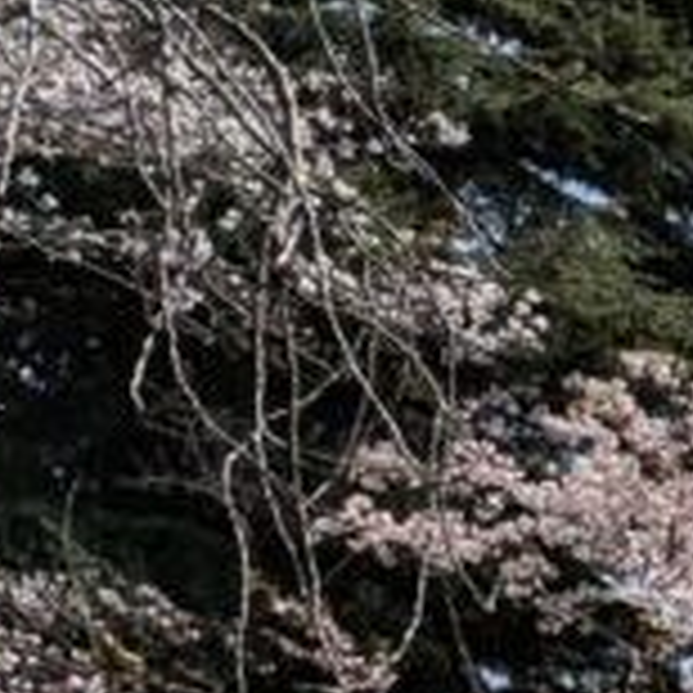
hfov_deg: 7.3
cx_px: 2740
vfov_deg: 9.4
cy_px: 1336
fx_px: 3986
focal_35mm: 176
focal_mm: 6.81
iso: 49
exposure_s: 1/4049
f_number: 1.85
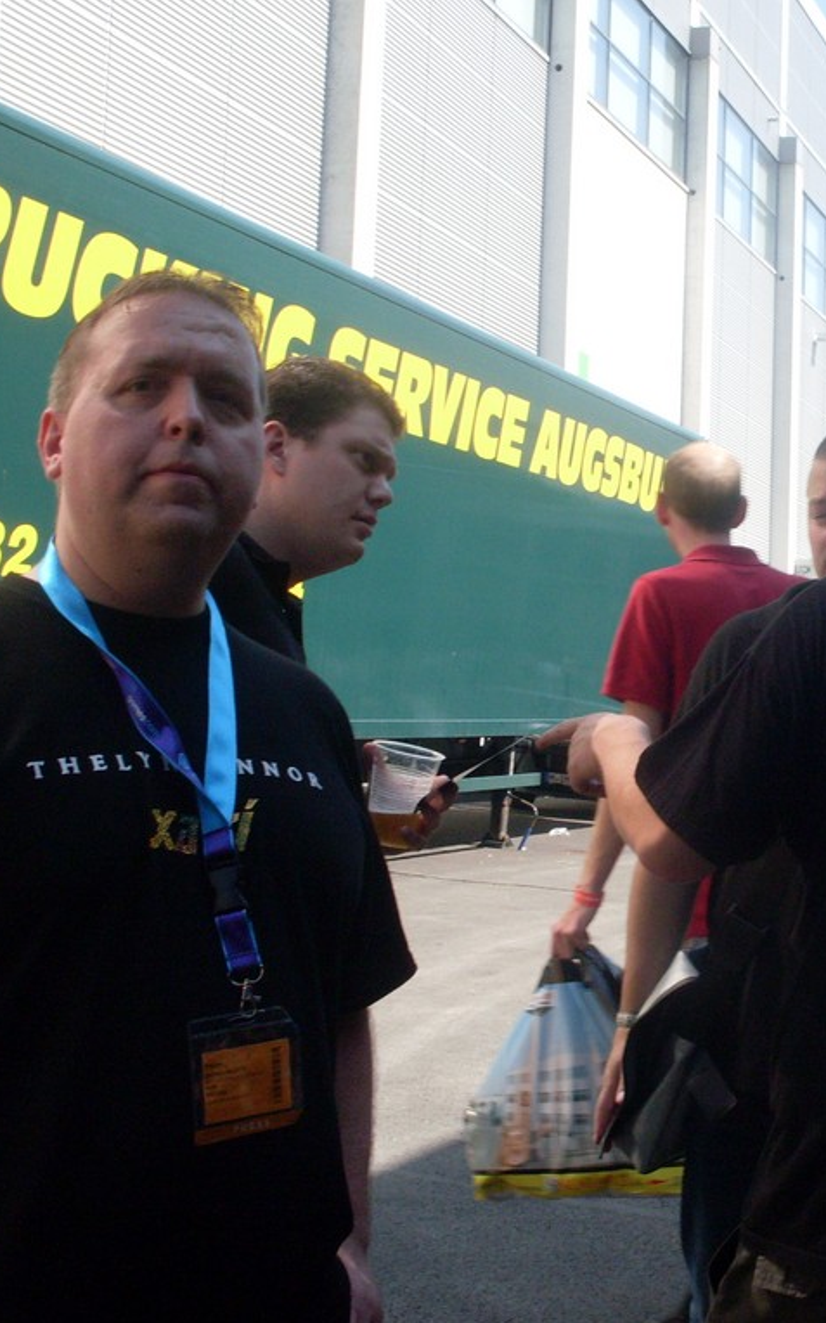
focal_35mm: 54
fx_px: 1946
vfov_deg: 37.5
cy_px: 662
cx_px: 779
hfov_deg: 23.2
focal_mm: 6.3
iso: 80
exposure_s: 1/125
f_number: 8.4
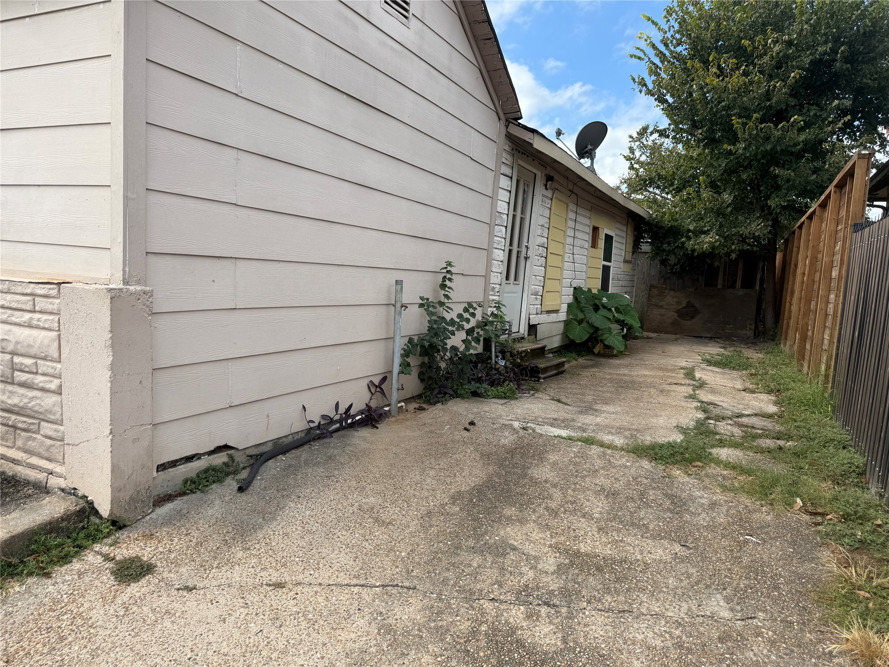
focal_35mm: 24
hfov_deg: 71.6
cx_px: 444
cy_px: 334
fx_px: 616
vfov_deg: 56.8
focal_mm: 6.76
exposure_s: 1/2000
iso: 80
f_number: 1.78
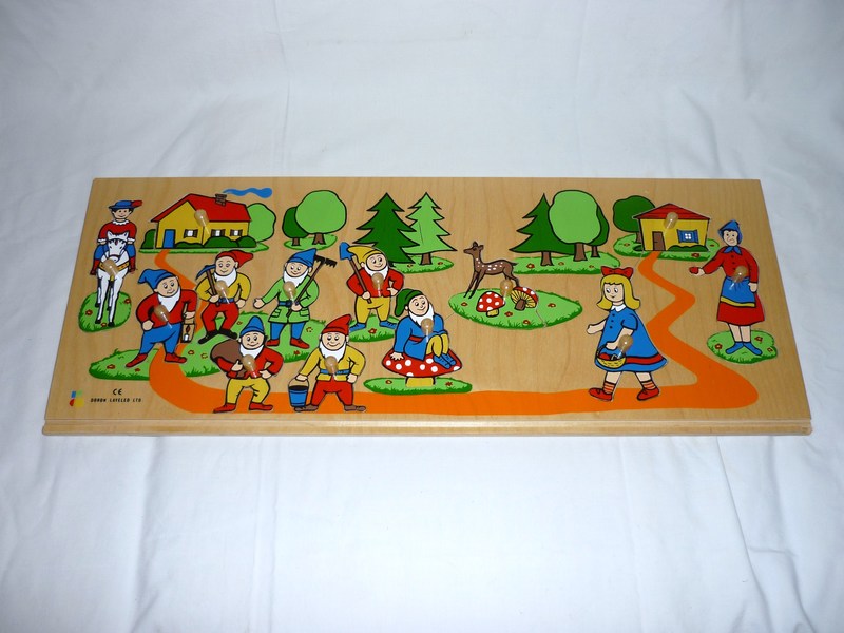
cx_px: 422
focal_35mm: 33
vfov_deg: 42.9
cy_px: 316
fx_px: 805
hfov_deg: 55.4
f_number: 2.8
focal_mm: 5.5
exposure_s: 1/30
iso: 100
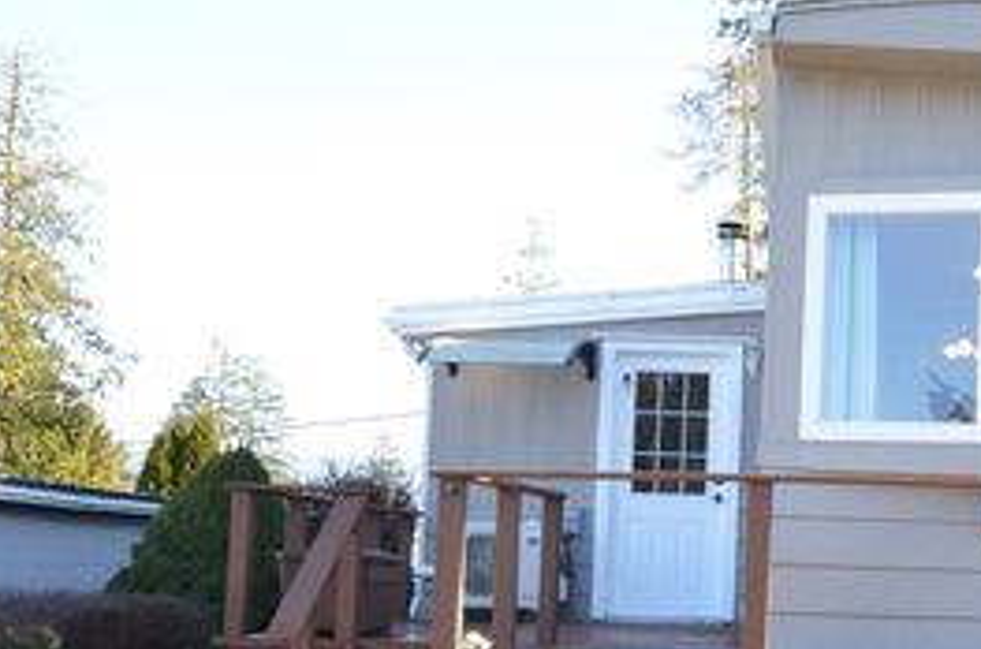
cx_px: 891
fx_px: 1550
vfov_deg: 23.5
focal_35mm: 57
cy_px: 435
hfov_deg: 33.2
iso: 2000
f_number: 10
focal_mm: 20
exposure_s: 1/400
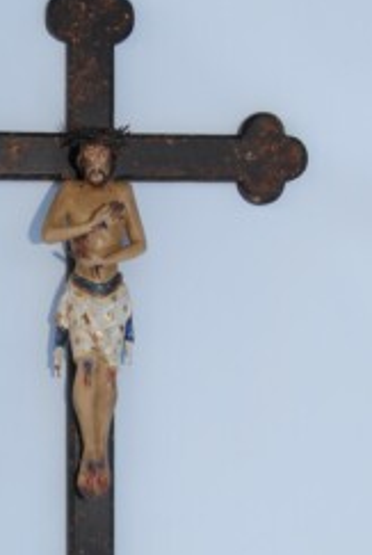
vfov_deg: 21.5
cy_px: 386
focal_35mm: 94
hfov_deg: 14.5
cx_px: 84
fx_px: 1451
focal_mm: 34
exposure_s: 1/200
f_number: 10
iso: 200
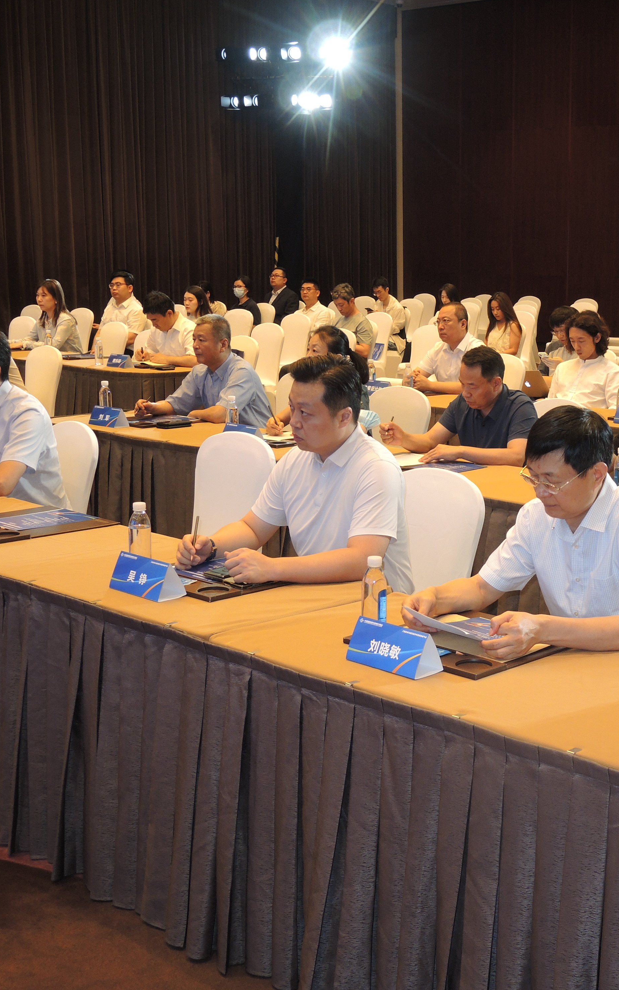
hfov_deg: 26.6
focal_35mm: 47
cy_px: 495
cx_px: 540
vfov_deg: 42.6
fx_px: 1268
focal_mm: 7
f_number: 2
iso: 200
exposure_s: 1/40
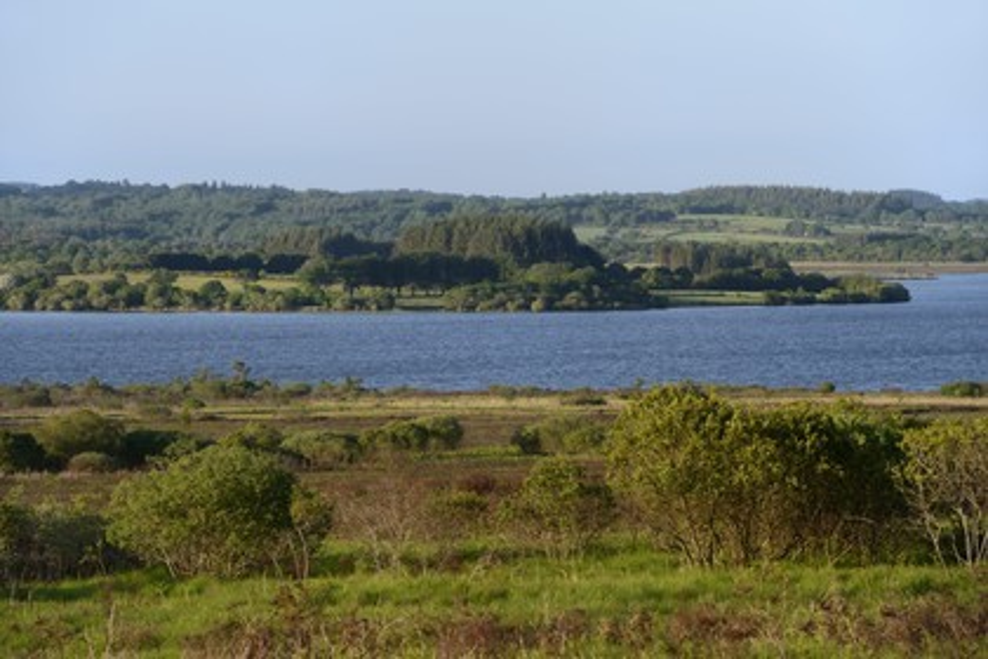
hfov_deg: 10.3
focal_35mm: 200
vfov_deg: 6.9
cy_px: 330
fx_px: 5488
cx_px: 494
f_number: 9
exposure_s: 1/160
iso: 200
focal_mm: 200
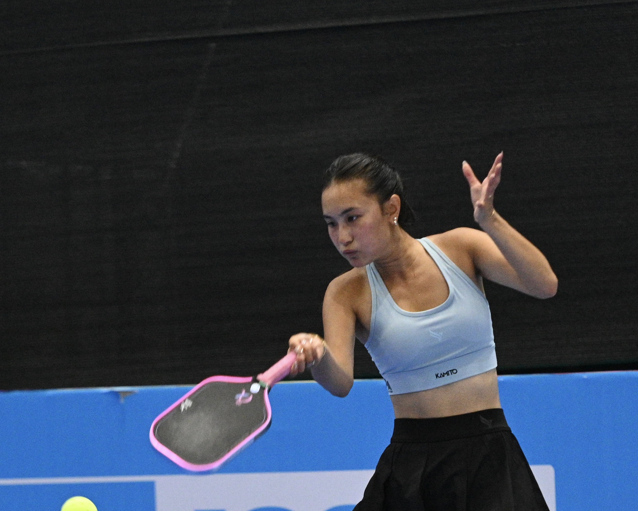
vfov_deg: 6.7
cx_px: 324
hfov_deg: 8.3
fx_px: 4382
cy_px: 487
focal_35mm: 232
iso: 8000
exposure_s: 1/1000
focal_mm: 160
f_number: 2.8
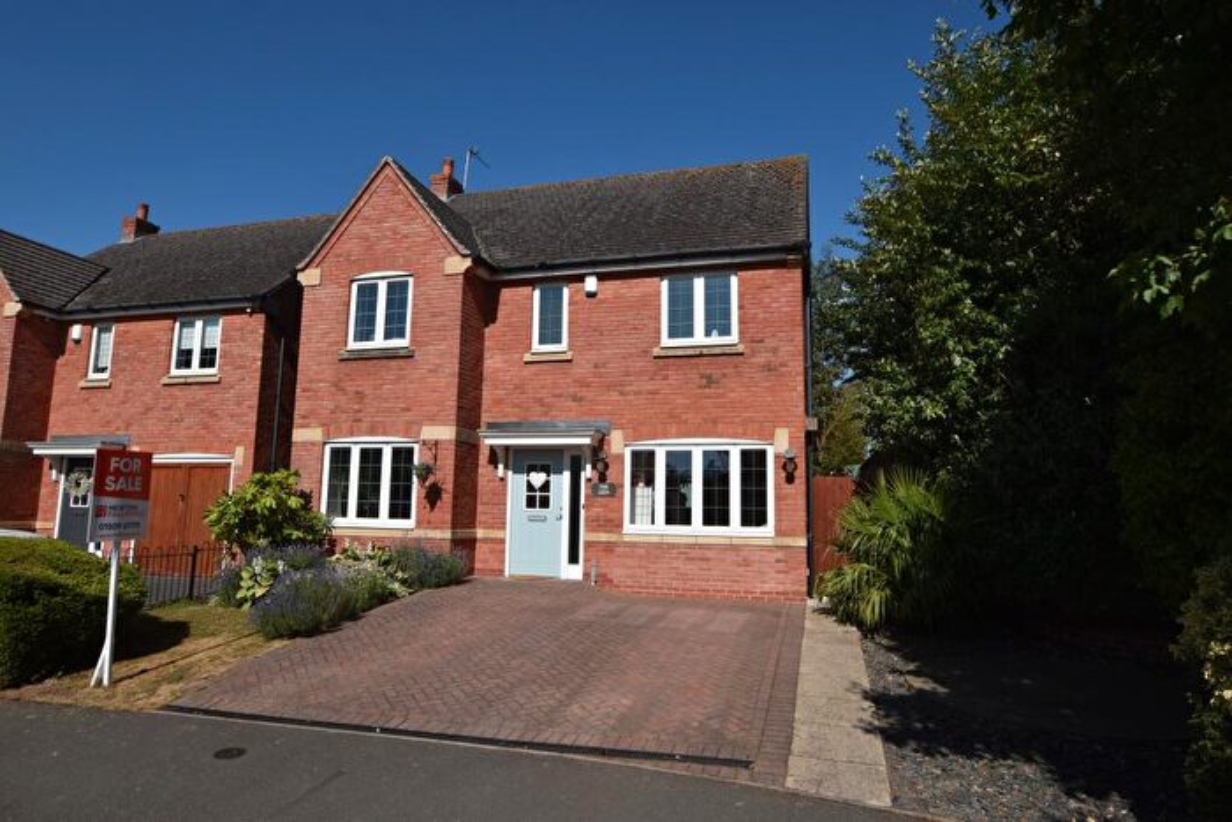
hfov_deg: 81.2
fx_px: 719
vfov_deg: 59.5
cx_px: 616
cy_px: 411
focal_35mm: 21
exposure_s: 1/320
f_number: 9
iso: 100
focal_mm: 14
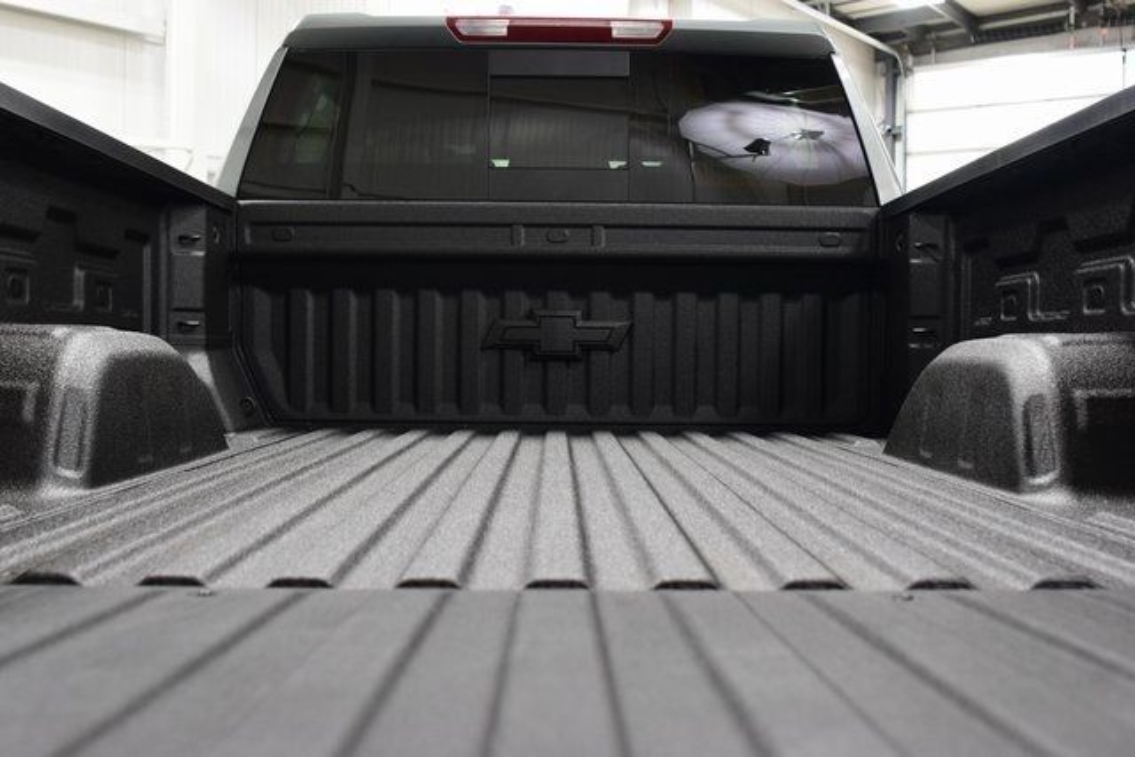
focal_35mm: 36
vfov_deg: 36.9
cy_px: 378
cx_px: 568
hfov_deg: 53.1
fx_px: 1135
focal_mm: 24
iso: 1600
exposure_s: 1/60
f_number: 4.5
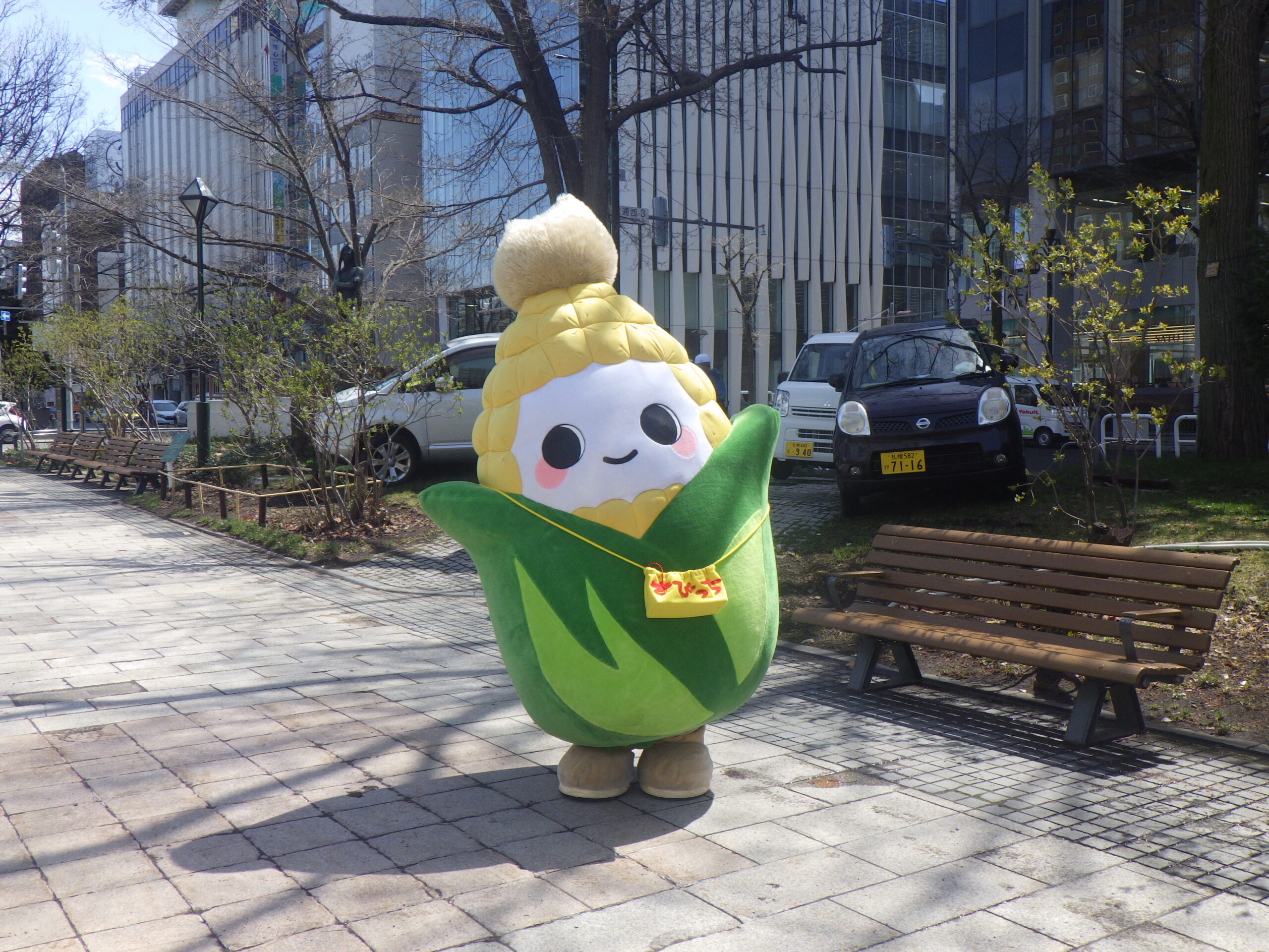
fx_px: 1246
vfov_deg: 41.8
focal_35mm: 34
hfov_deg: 54.0
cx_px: 634
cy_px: 476
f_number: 4.6
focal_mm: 6.1
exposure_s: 1/500
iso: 125
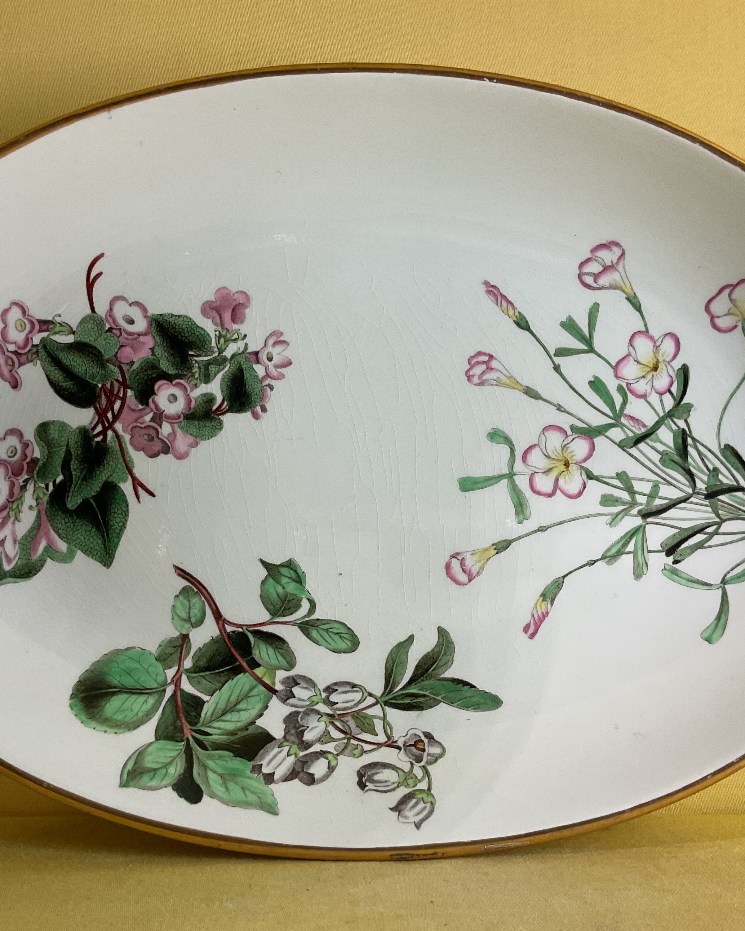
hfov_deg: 39.2
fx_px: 1047
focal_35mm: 38
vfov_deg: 47.9
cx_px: 352
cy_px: 466
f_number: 1.8
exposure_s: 1/50
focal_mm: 3
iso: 40
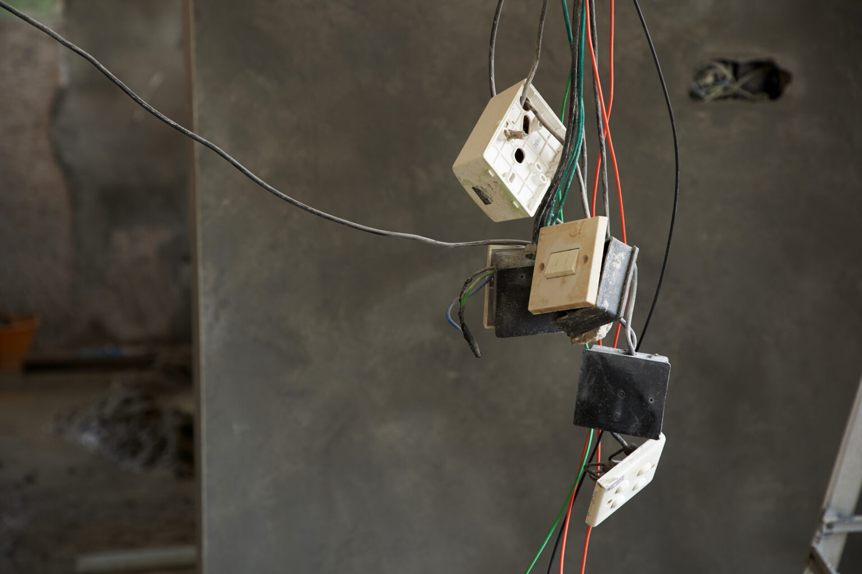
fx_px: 1915
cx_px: 431
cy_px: 287
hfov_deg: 25.4
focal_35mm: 80
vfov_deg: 17.1
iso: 500
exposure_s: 1/60
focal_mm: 80
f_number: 5
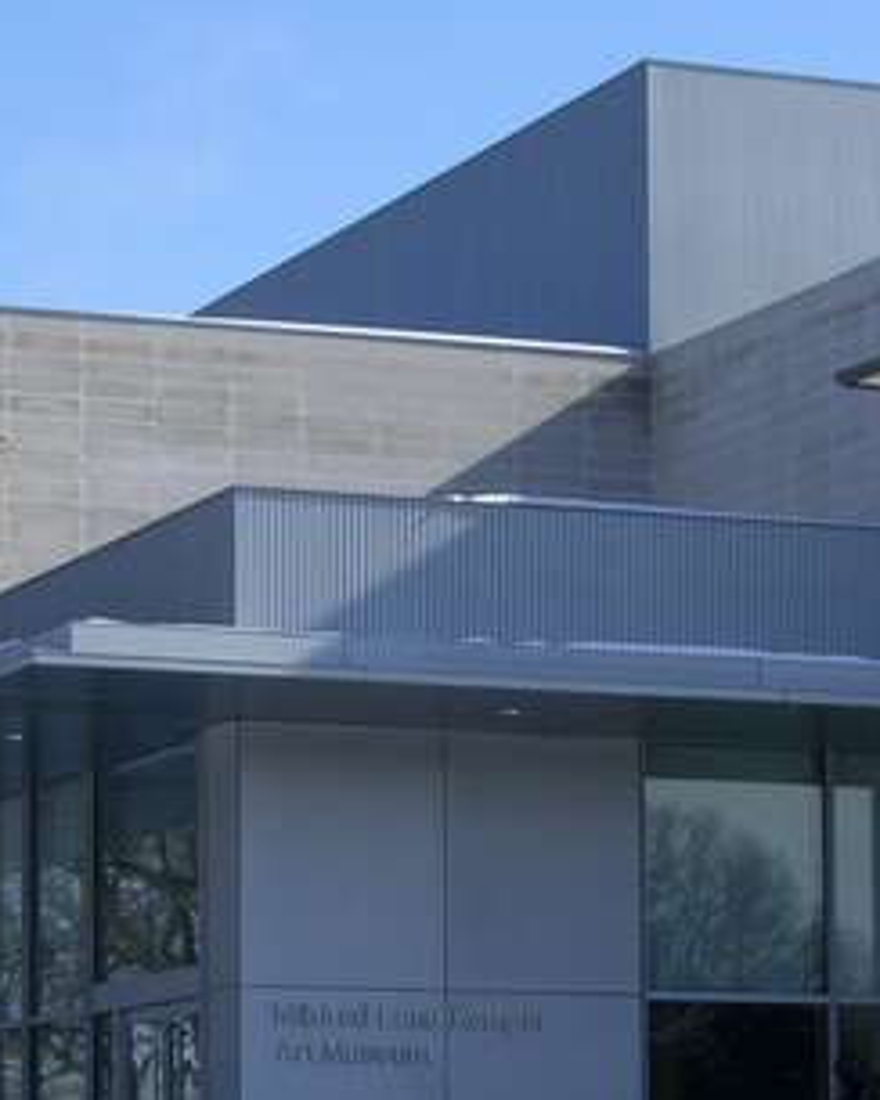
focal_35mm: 146
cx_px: 252
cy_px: 988
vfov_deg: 13.1
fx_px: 4753
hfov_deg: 10.6
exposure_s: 1/500
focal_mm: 11.8
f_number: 5
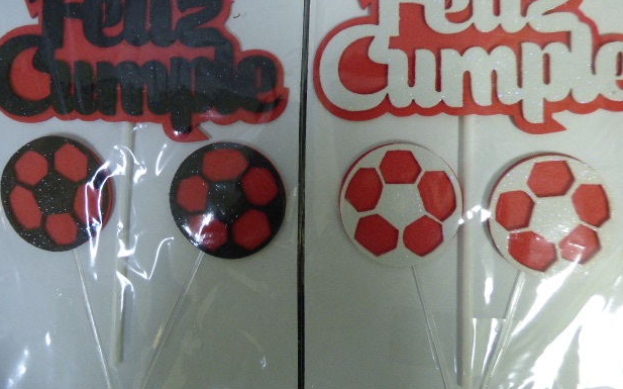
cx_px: 311
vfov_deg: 54.5
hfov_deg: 79.7
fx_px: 373
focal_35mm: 22
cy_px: 150
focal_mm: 3.58
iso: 400
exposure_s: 1/30
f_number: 2.8
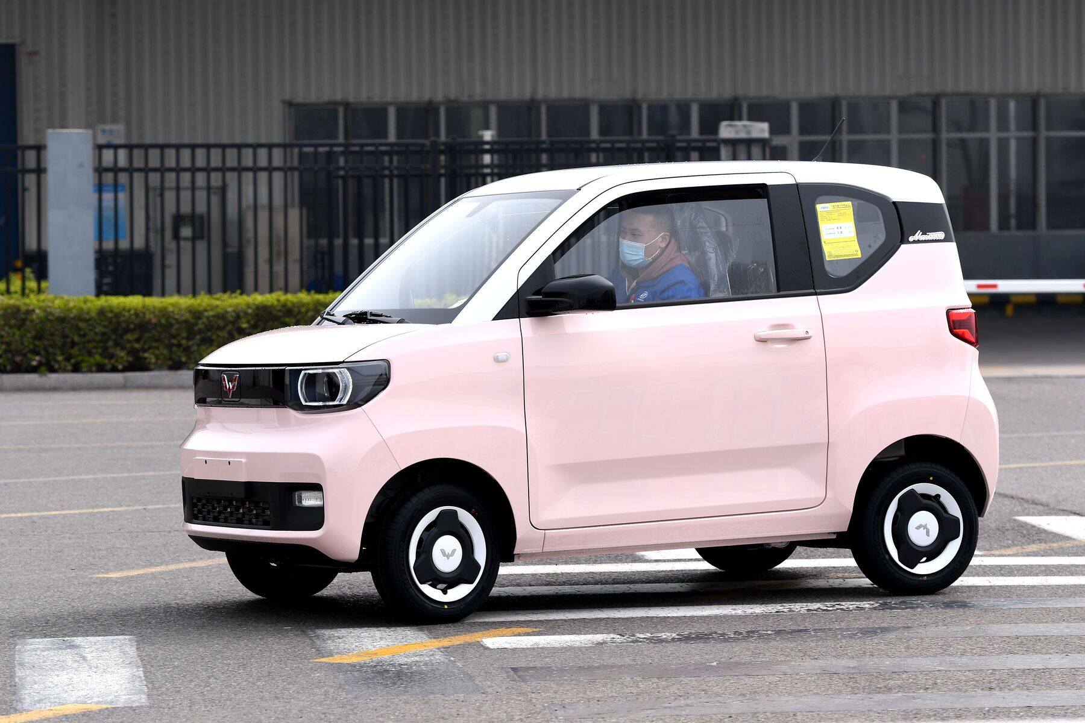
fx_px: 4430
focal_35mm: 147
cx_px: 542
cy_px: 362
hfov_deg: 14.0
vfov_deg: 9.3
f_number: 5
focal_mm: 98
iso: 100
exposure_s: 1/1000
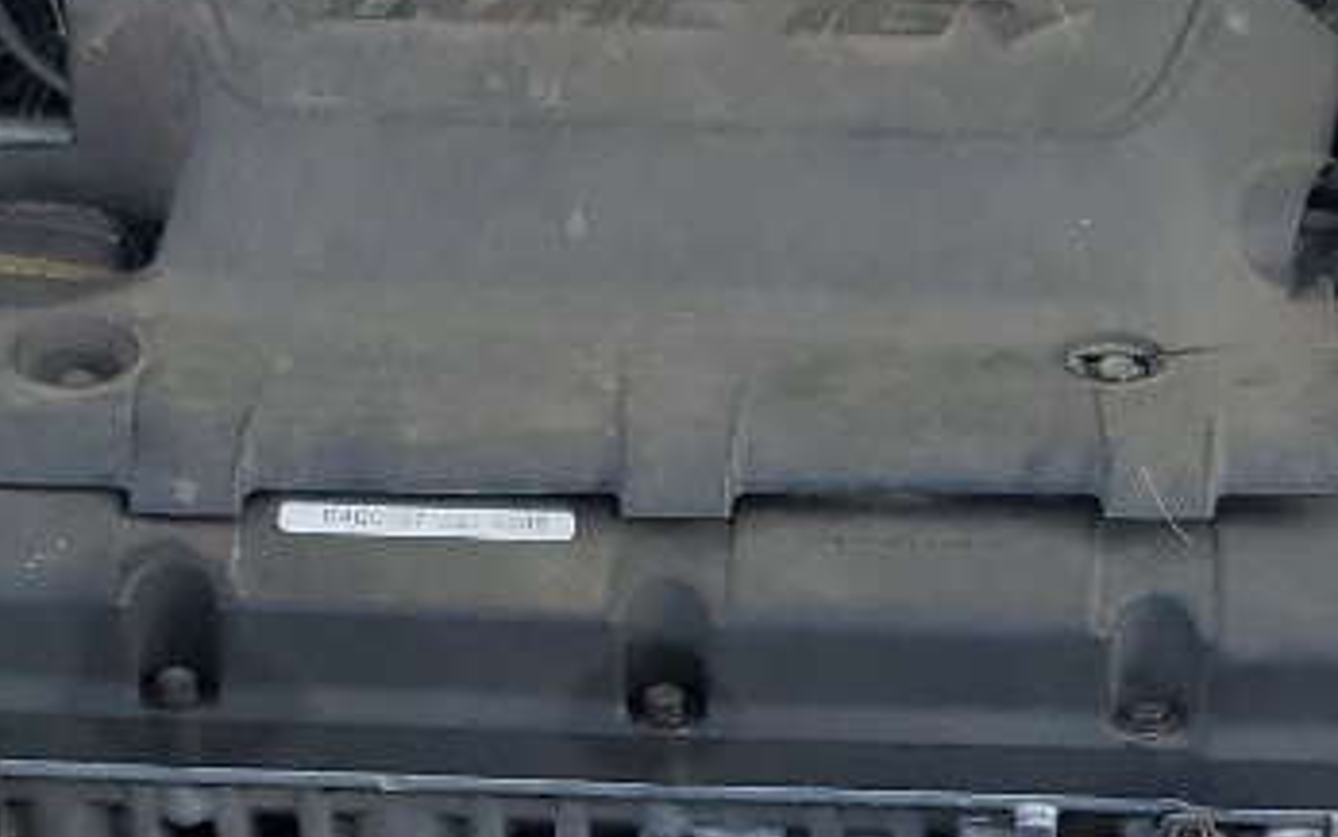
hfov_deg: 16.4
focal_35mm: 127
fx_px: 4632
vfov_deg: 10.0
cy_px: 1238
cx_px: 910
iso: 50
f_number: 1.5
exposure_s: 1/833
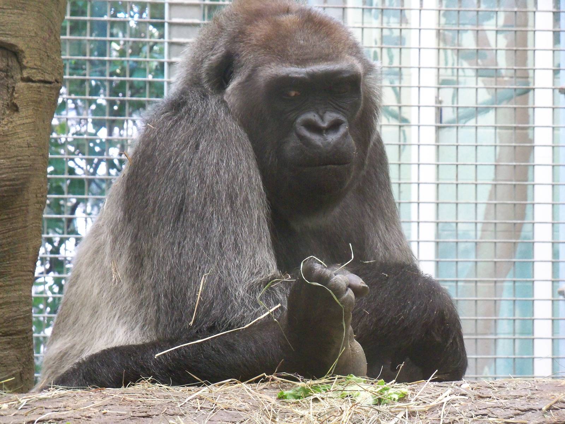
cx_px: 282
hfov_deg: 15.9
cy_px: 212
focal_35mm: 124
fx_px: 2024
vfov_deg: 12.0
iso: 400
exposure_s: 1/30
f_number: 4.2
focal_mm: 21.9
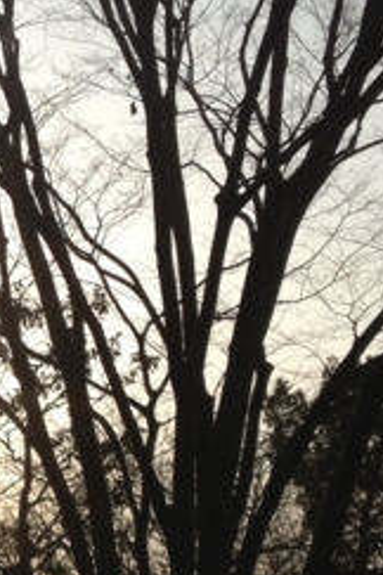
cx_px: -158
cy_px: 442
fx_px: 1915
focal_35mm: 120
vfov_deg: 17.0
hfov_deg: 11.1
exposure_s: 1/3690
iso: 50
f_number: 2.4
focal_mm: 4.28
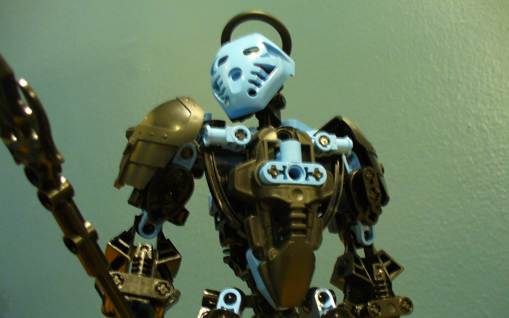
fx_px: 555
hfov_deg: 49.3
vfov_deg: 32.0
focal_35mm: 40
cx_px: 251
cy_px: 181
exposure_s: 1/2
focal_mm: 6.1
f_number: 2.8
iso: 200
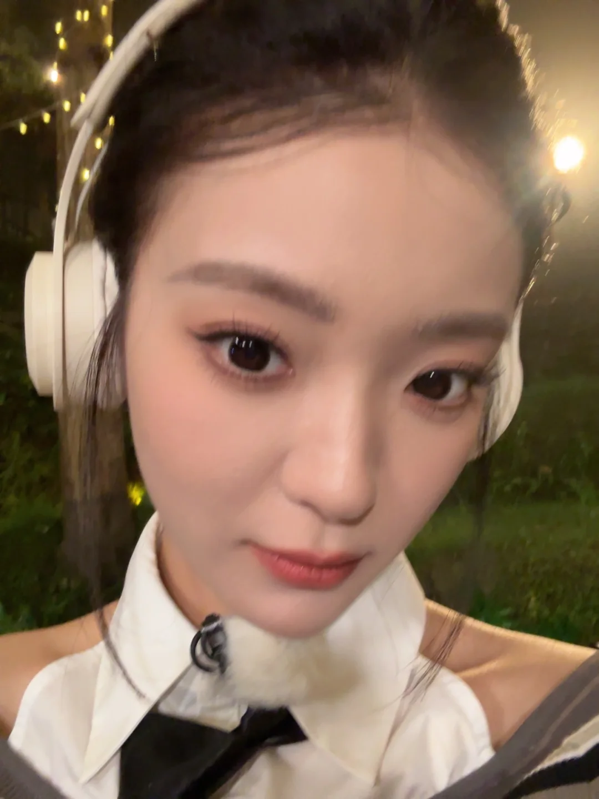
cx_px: 300
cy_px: 400
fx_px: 1246
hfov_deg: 27.0
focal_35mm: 54
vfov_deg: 35.5
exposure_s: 1/25
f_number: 1.9
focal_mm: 2.69
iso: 400
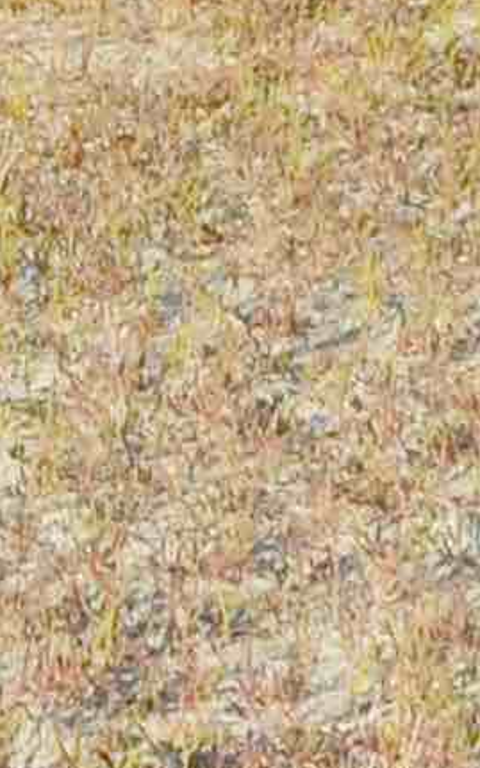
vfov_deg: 4.6
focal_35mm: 420
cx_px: -1088
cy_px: -2106
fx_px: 8785
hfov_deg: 3.1
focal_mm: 24
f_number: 8
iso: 100
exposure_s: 1/320
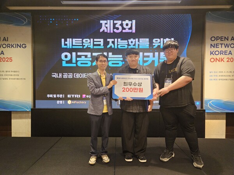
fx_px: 155
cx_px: 117
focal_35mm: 23
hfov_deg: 73.9
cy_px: 88
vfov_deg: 58.9
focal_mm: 5.4
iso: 1000
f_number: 1.8
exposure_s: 1/120
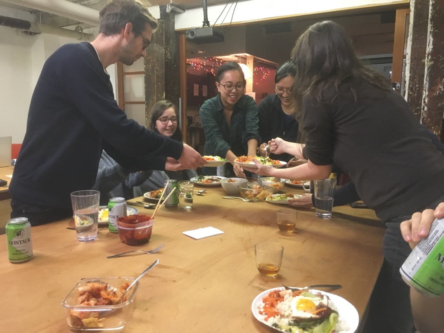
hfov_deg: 61.7
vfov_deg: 48.2
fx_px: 372
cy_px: 166
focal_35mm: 29
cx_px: 222
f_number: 2.2
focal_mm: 4.15
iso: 200
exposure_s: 1/30
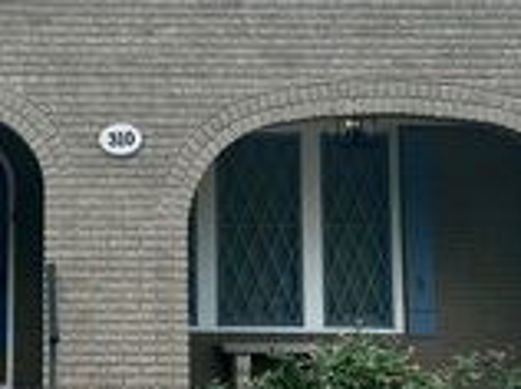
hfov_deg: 25.2
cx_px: 86
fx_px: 1142
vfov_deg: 19.3
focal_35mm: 76
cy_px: 160
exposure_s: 1/1916
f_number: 1.78
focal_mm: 6.86
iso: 80
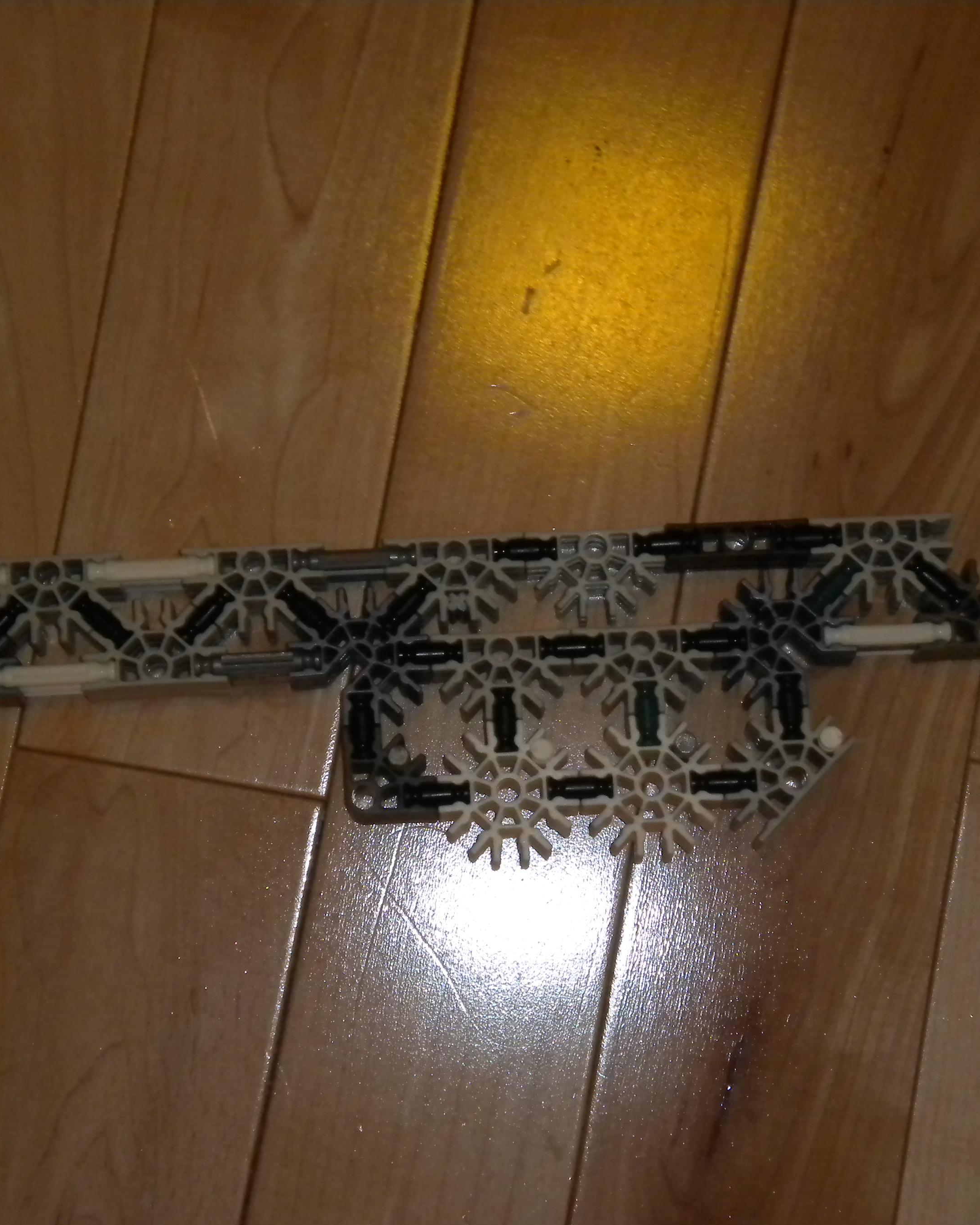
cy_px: 615
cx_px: 527
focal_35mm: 104
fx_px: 3771
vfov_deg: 18.5
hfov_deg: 14.8
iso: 400
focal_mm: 14.3
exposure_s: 1/60
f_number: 5.1
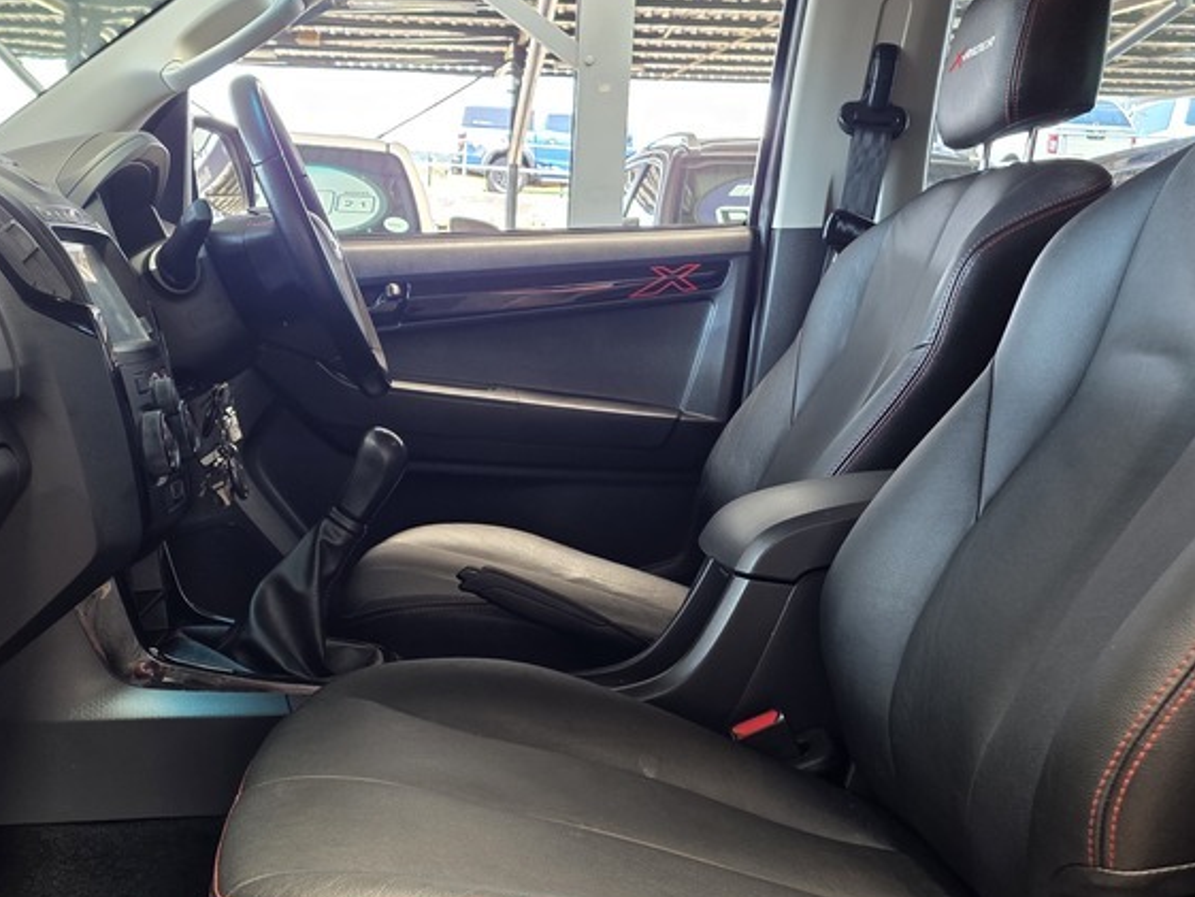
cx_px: 449
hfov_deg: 44.4
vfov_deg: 34.2
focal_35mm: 42
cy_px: 550
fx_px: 1450
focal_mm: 6.25
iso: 250
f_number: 1.7
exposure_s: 1/100
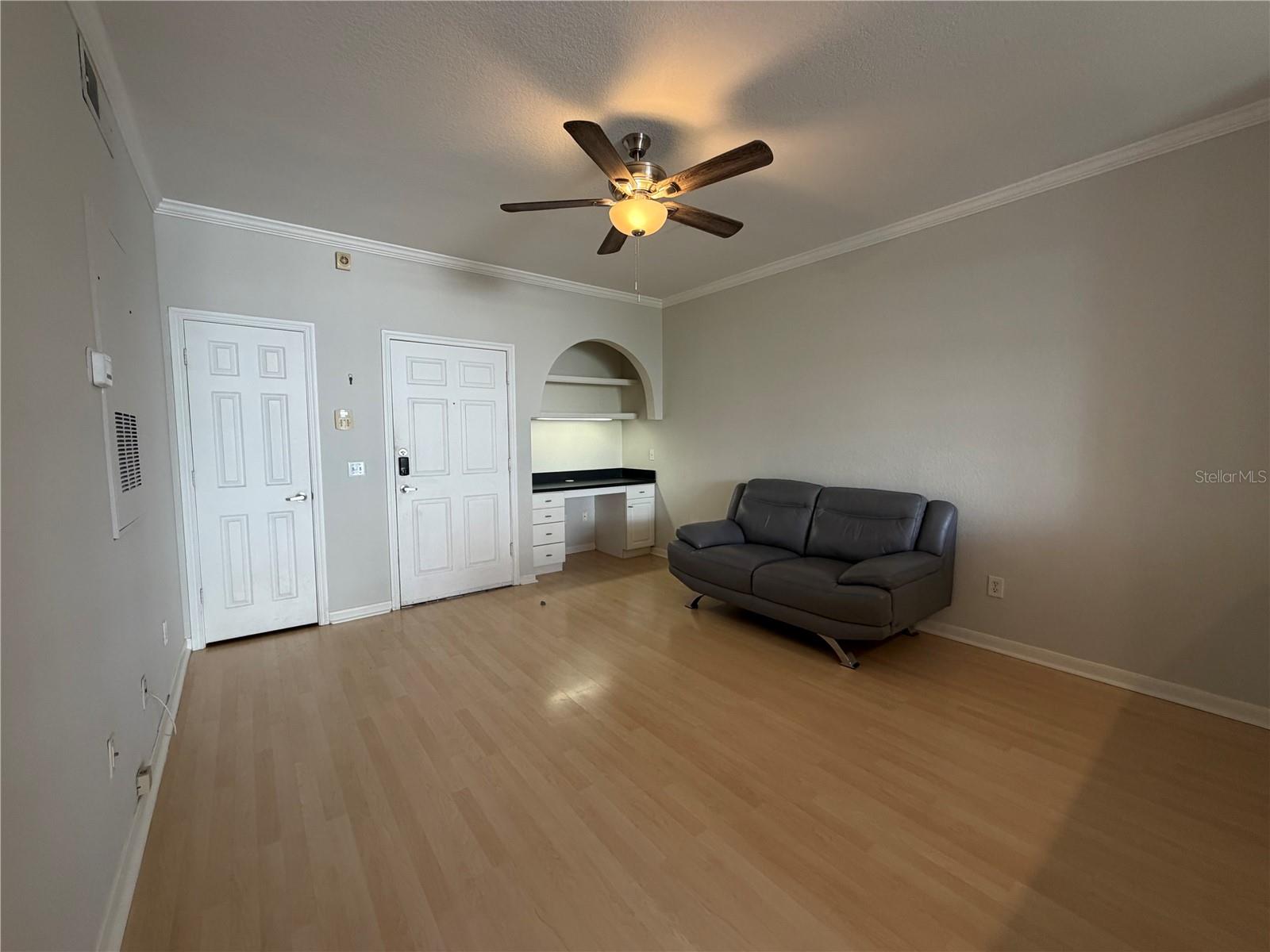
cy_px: 476
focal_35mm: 14
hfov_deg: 102.1
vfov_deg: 85.7
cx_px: 635
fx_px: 514
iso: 250
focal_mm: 2.22
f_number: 2.2
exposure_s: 1/120
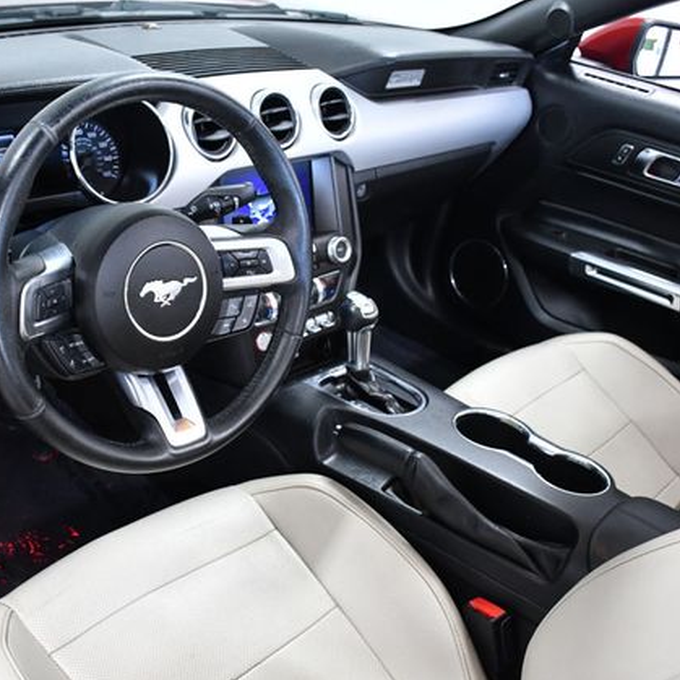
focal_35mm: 35
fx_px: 778
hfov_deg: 46.9
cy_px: 342
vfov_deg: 47.2
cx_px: 266
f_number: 5.6
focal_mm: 18
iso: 2500
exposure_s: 1/125
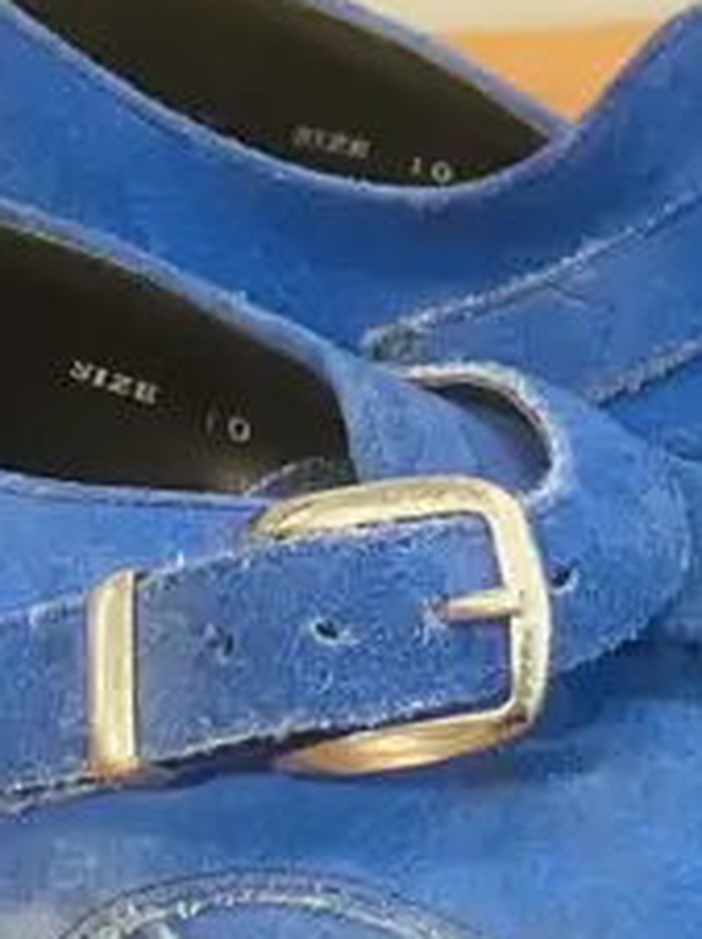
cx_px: 781
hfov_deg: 11.5
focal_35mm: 127
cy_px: 590
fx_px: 3441
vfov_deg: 15.5
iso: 320
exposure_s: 1/50
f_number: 1.8
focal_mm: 3.99
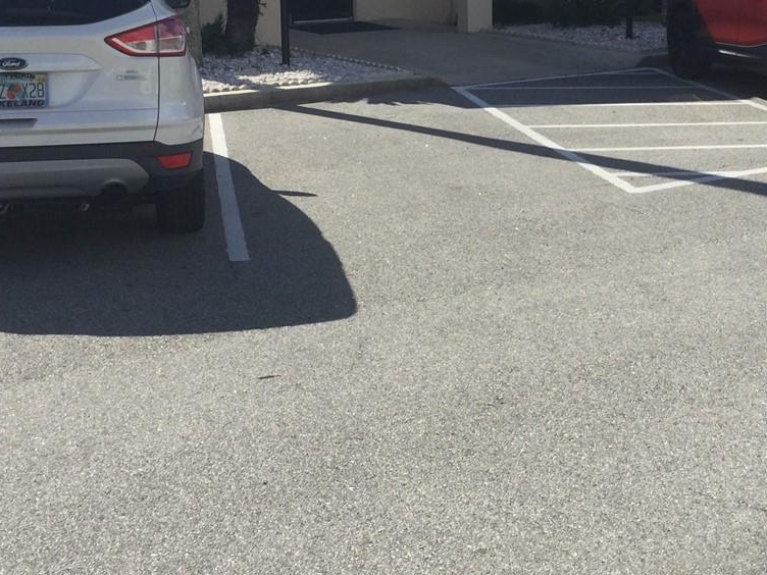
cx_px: 447
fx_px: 1462
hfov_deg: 29.3
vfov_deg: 22.1
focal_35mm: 66
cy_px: 179
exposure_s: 1/1072
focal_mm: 3.3
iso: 25
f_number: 2.4
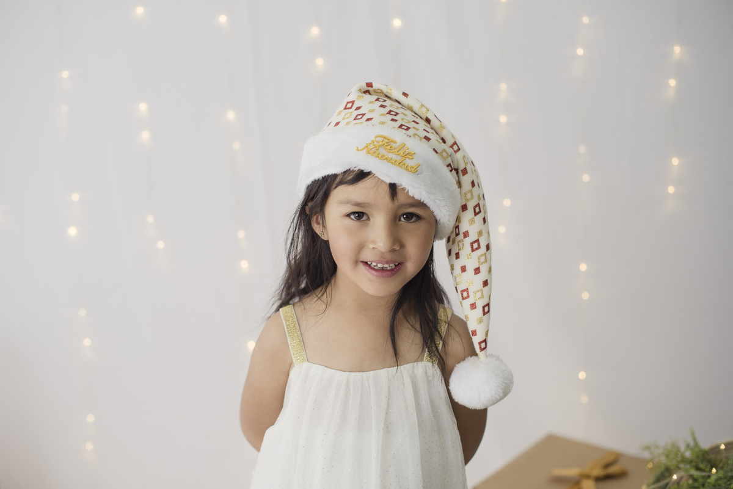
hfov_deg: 39.6
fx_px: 1018
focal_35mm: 50
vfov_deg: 27.0
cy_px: 244
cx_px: 366
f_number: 2.8
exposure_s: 1/200
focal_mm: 50
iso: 200
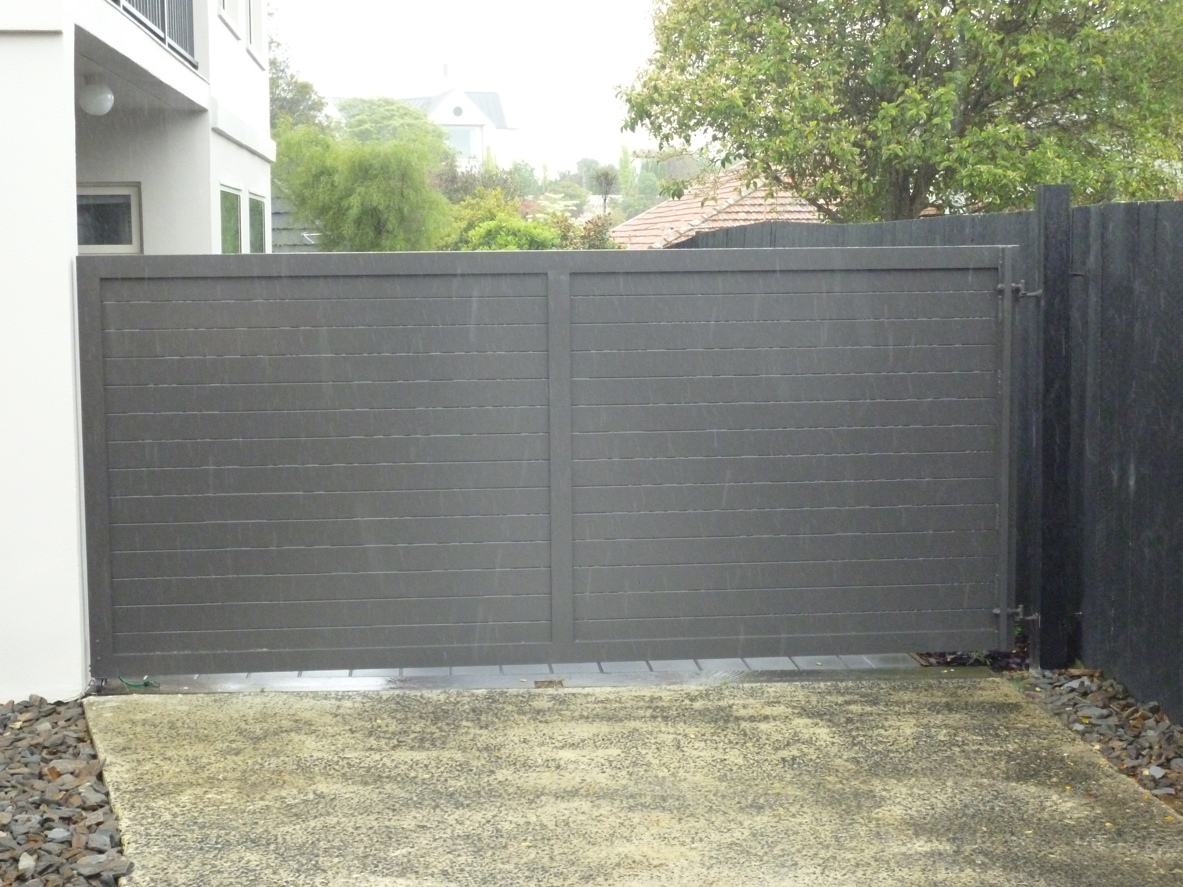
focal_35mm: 56
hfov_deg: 34.3
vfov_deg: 26.1
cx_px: 592
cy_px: 444
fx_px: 1914
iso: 640
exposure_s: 1/160
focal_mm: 10
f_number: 4.4
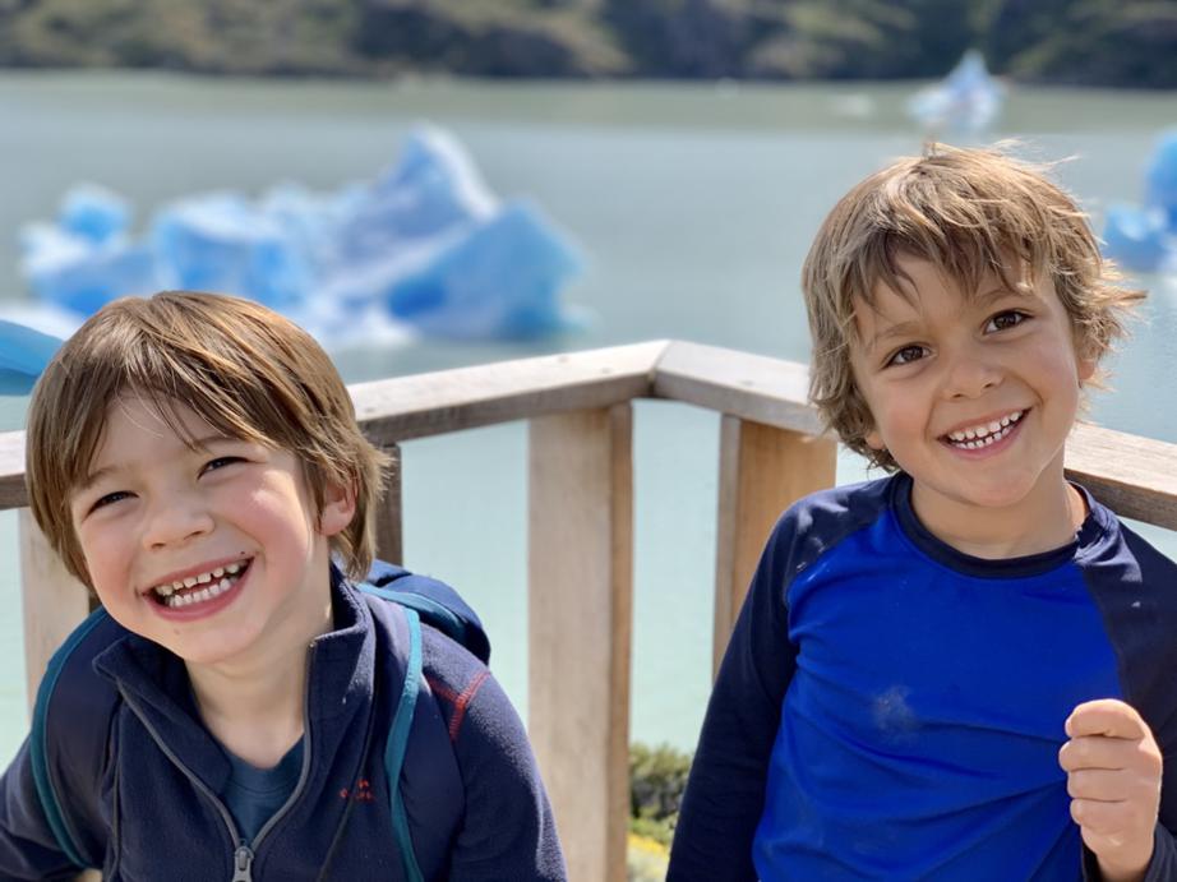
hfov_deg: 36.8
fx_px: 1768
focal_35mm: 52
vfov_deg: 28.0
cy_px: 441
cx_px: 588
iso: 16
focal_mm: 6
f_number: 2.4
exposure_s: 1/457
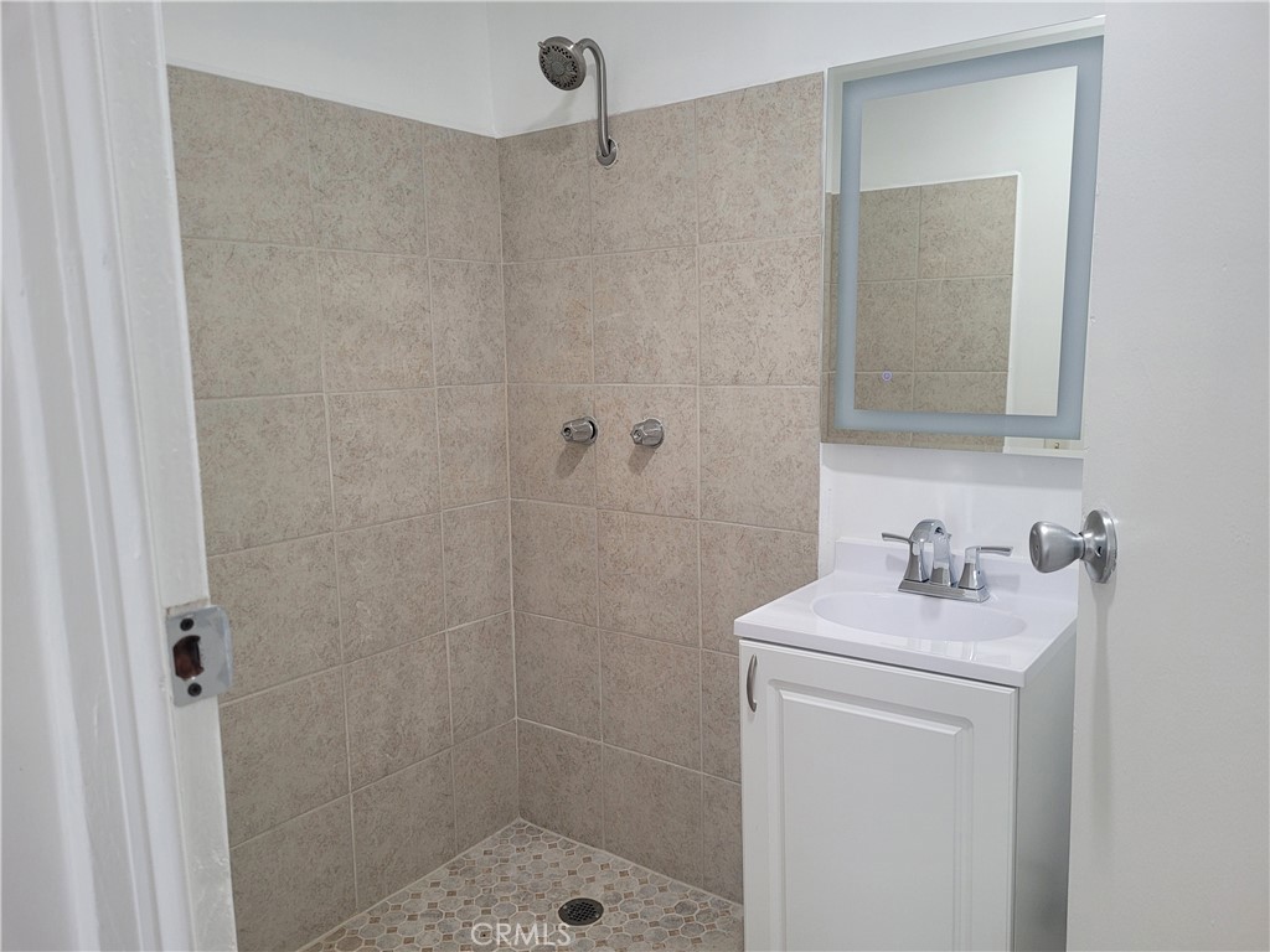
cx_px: 635
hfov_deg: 67.3
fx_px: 954
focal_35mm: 26
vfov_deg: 53.1
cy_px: 476
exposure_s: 1/120
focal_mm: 5.4
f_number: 1.8
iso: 200
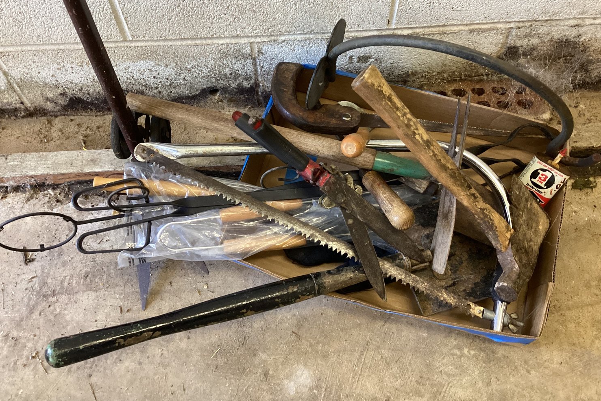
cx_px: 300
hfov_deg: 57.2
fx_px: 551
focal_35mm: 33
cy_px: 175
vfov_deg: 39.9
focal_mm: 3.3
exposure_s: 1/60
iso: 250
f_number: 2.4
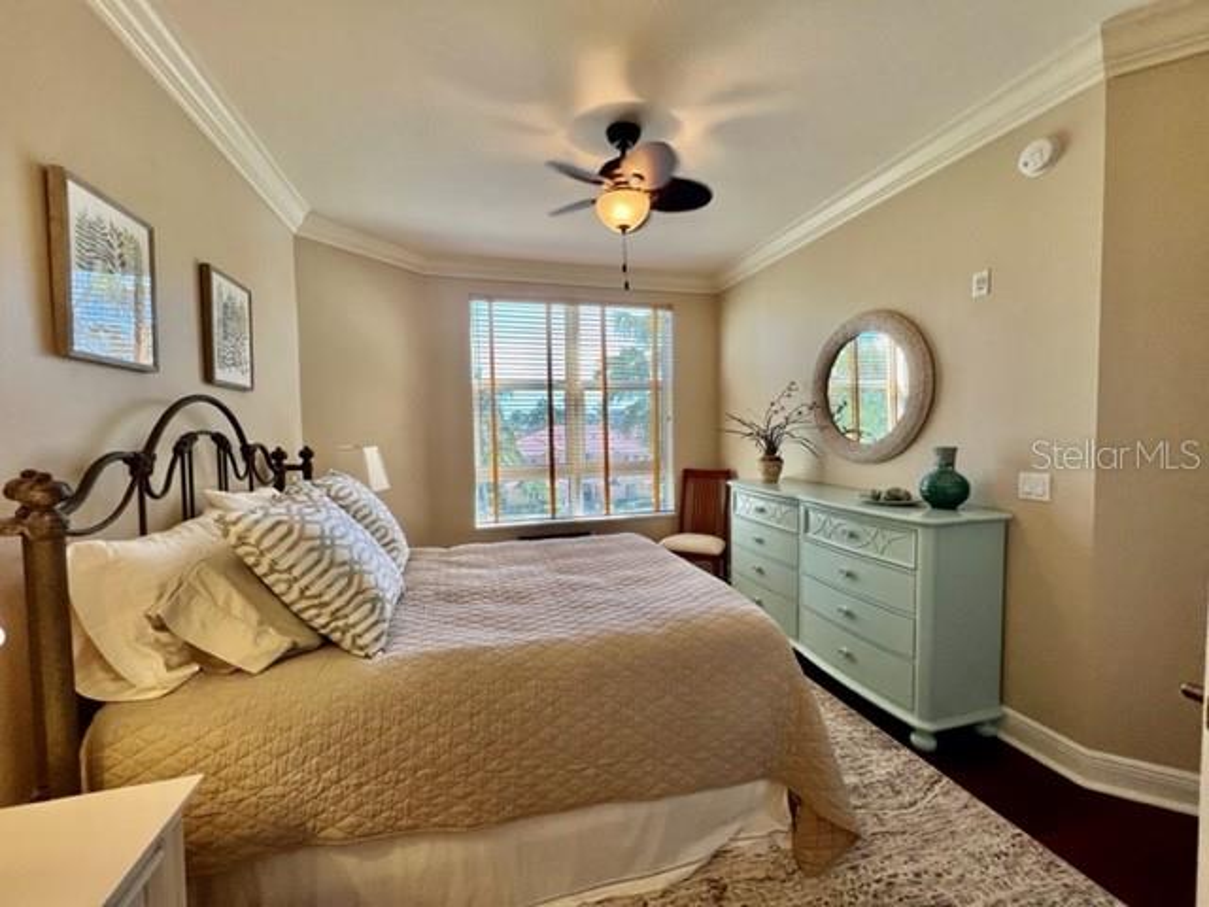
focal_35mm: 13
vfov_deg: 89.9
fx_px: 454
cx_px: 604
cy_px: 454
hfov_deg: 106.2
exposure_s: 1/122
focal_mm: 1.57
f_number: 1.8
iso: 64
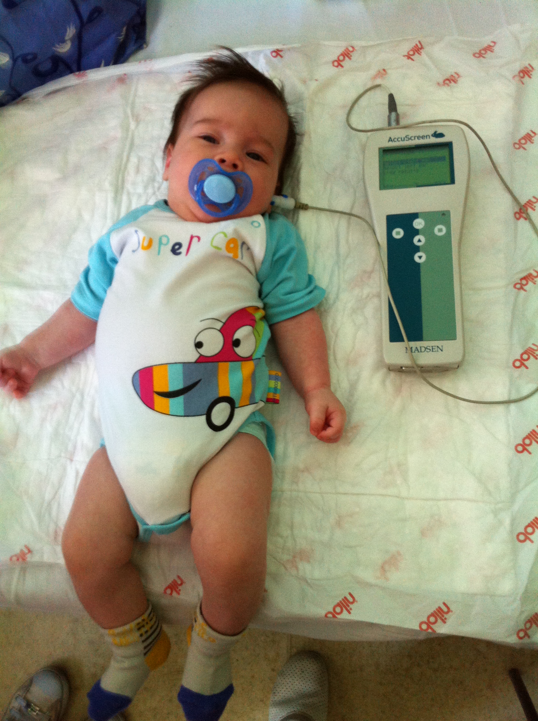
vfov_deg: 52.7
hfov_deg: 40.6
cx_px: 269
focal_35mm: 35
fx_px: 727
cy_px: 360
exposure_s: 1/15
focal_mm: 3.85
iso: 125
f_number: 2.8
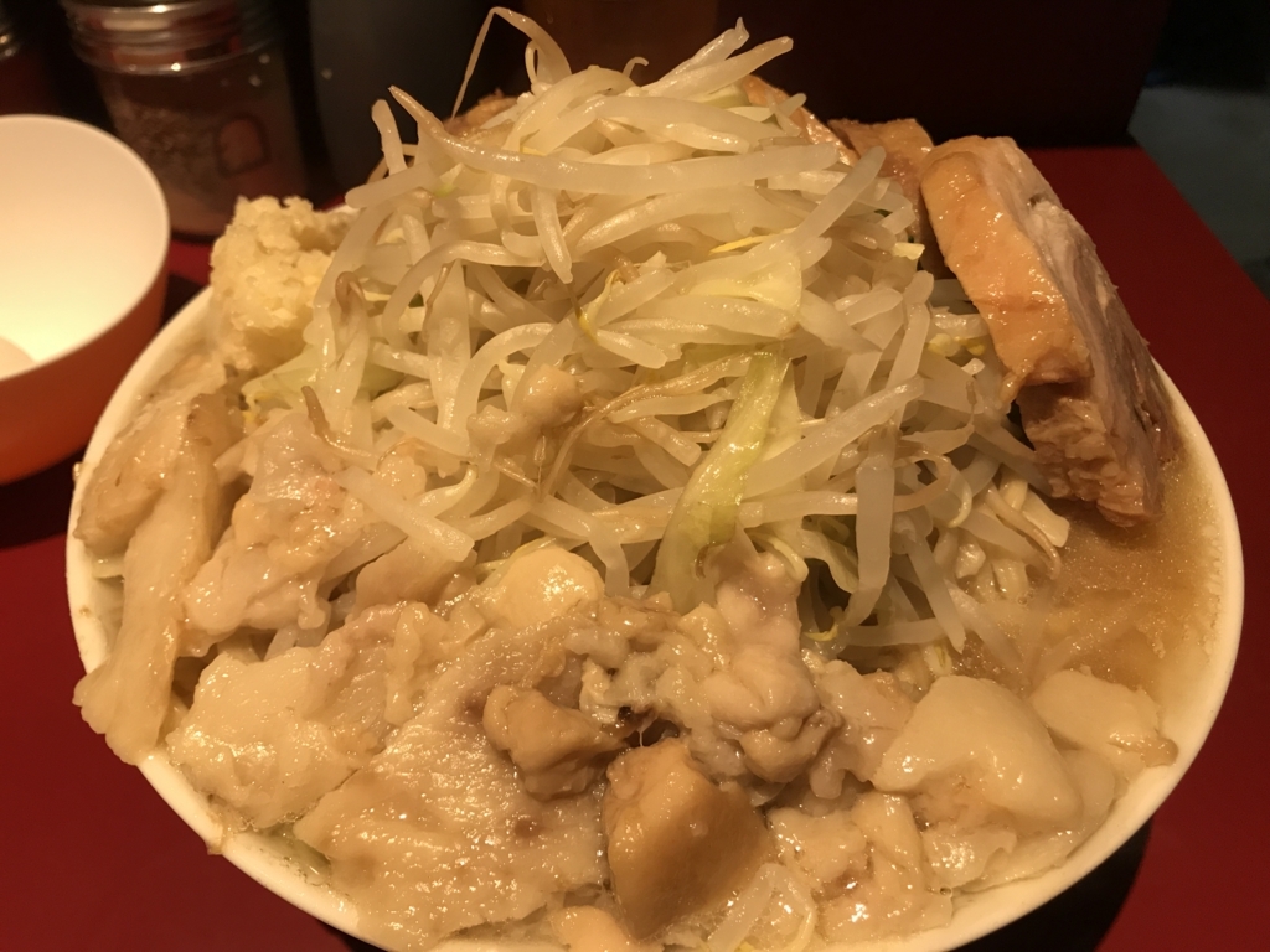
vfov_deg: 49.7
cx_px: 635
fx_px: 1027
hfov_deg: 63.4
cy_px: 476
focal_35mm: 28
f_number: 1.8
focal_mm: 3.99
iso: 40
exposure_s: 1/30
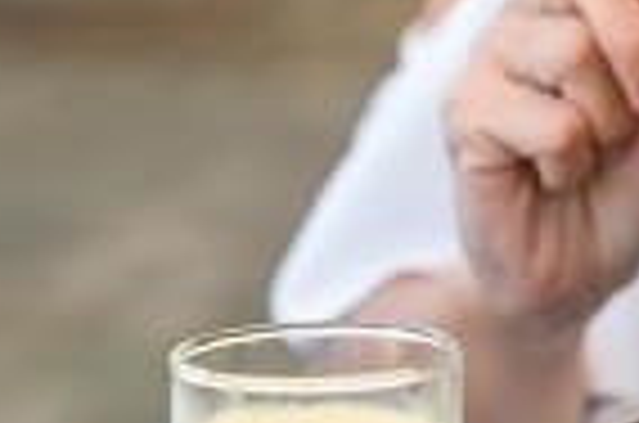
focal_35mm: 233
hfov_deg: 8.5
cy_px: 27
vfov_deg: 5.9
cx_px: 1134
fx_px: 4126
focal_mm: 55
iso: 200
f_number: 3.2
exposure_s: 1/100
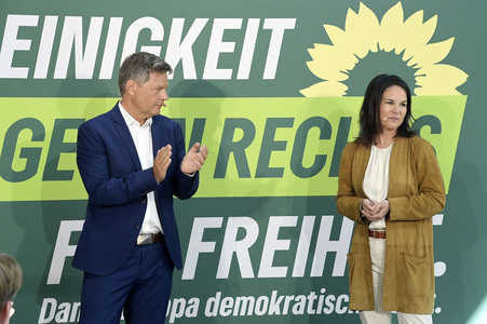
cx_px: 244
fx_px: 1352
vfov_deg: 13.7
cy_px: 162
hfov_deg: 20.4
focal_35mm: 100
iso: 2500
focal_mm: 100
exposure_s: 1/500
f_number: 5.6
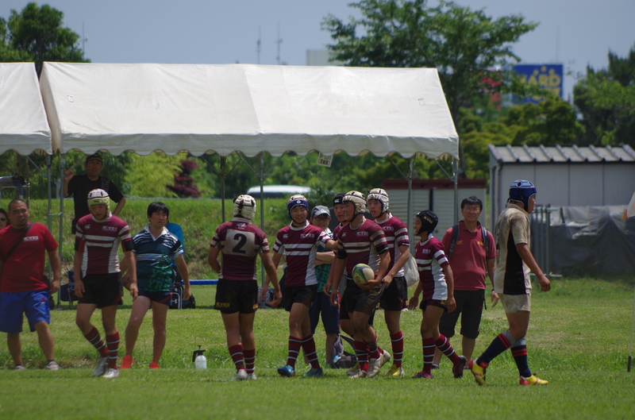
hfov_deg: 4.6
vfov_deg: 3.0
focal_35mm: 450
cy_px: 210
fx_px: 7917
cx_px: 318
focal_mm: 300
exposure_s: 1/800
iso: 200
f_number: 7.1
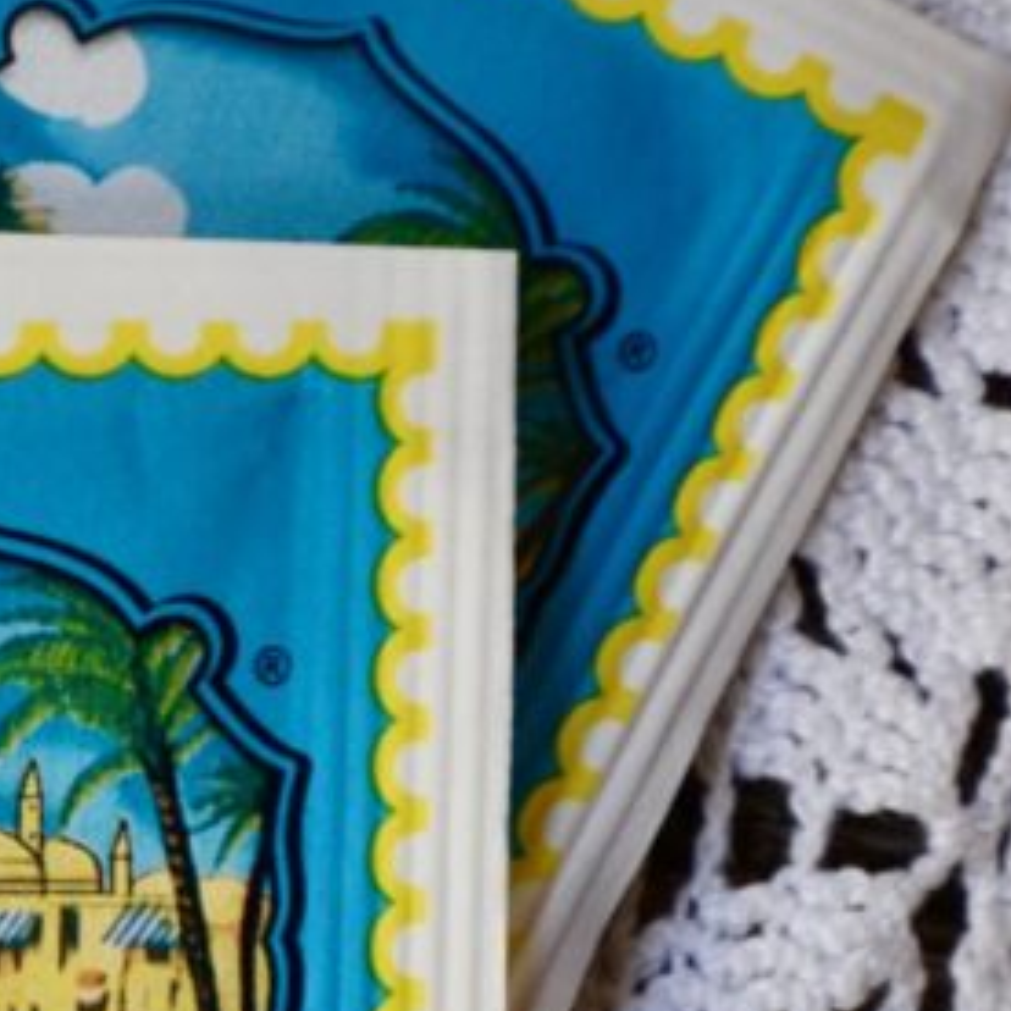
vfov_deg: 4.9
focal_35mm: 355
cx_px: -601
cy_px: 967
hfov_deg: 4.9
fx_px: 11716
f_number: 5
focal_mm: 75
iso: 450
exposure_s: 1/60
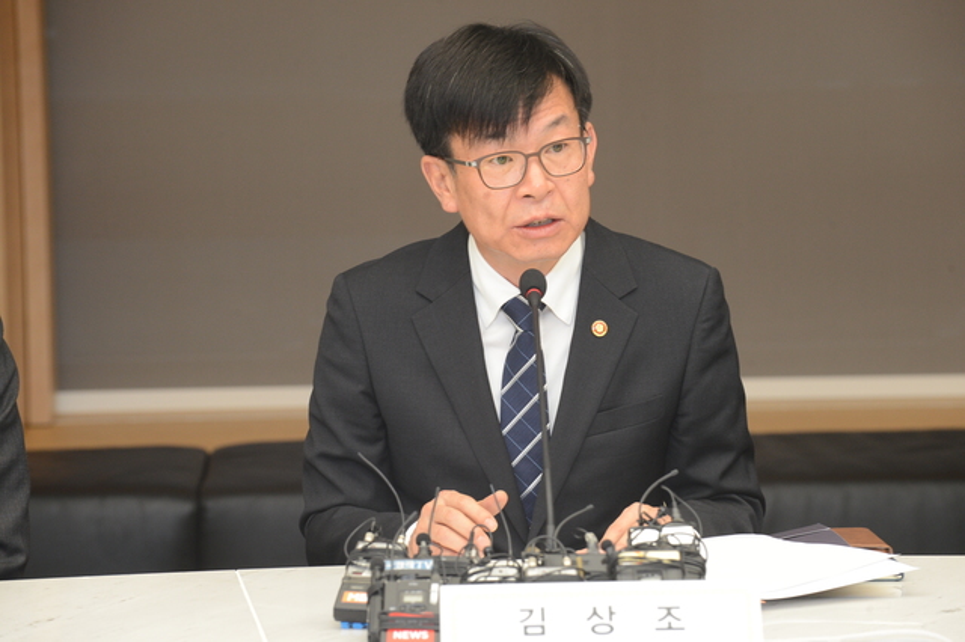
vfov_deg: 6.9
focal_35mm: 200
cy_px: 321
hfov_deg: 10.3
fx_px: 5358
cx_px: 482
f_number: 8
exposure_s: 1/100
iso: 1600
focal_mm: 200
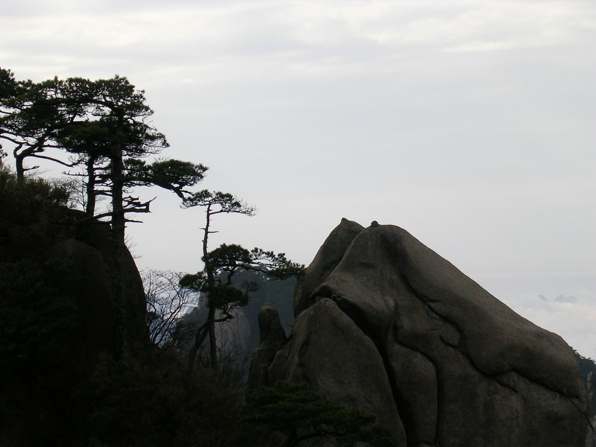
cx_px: 298
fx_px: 1980
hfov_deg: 17.1
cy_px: 224
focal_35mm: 115
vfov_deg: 12.9
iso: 50
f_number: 4.9
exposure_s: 1/534
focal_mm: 17.4
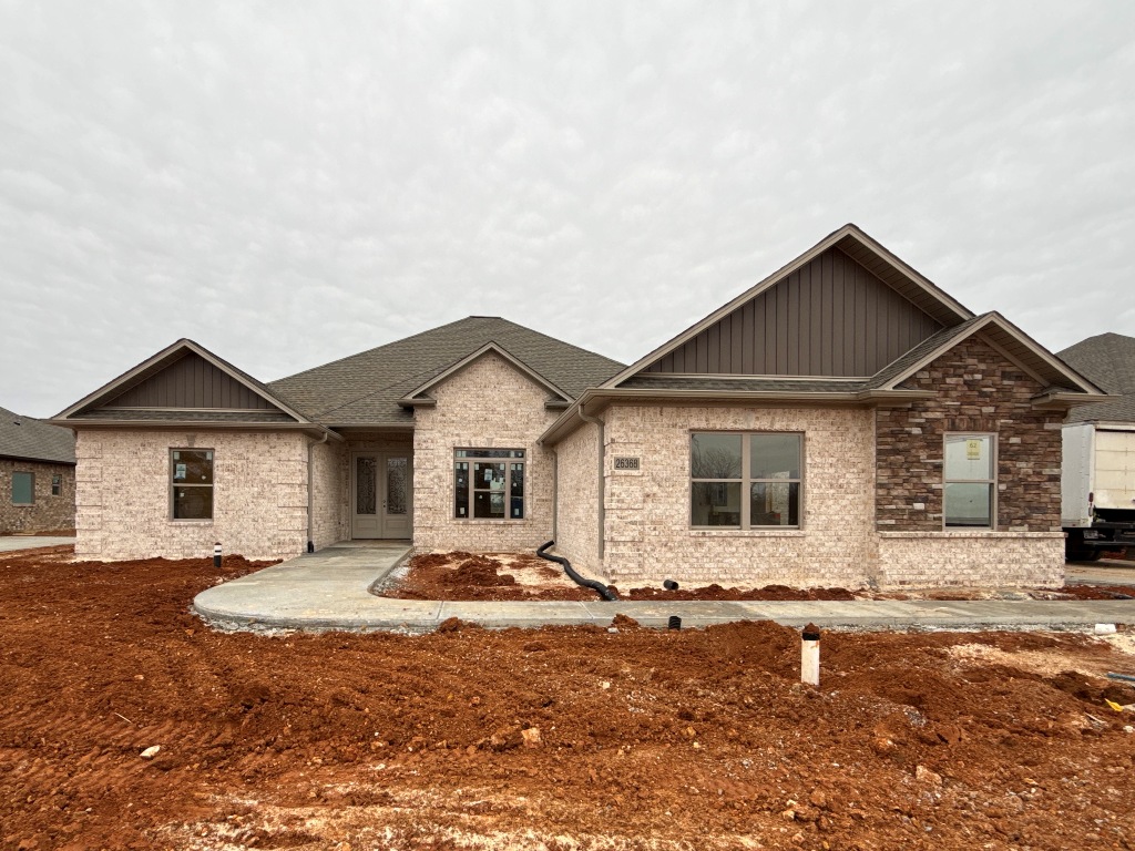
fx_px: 459
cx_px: 568
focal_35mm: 14
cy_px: 426
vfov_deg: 85.7
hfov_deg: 102.1
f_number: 2.2
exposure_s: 1/156
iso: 50
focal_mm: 2.22
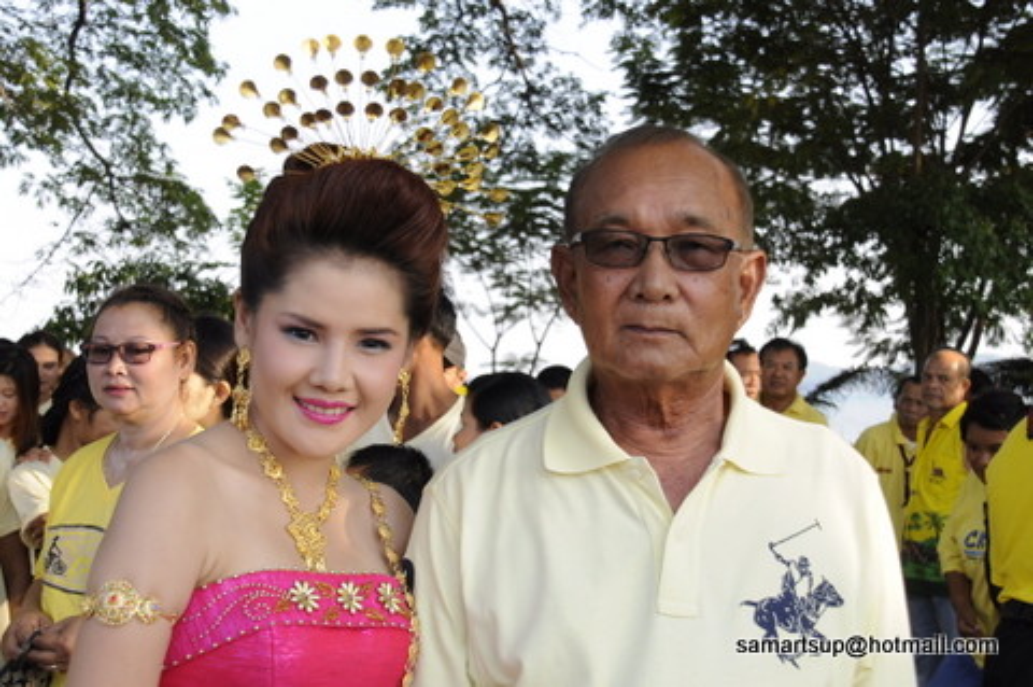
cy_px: 344
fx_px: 1892
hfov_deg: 30.5
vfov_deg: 20.6
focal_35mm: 66
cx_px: 516
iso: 250
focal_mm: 44
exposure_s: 1/160
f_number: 8
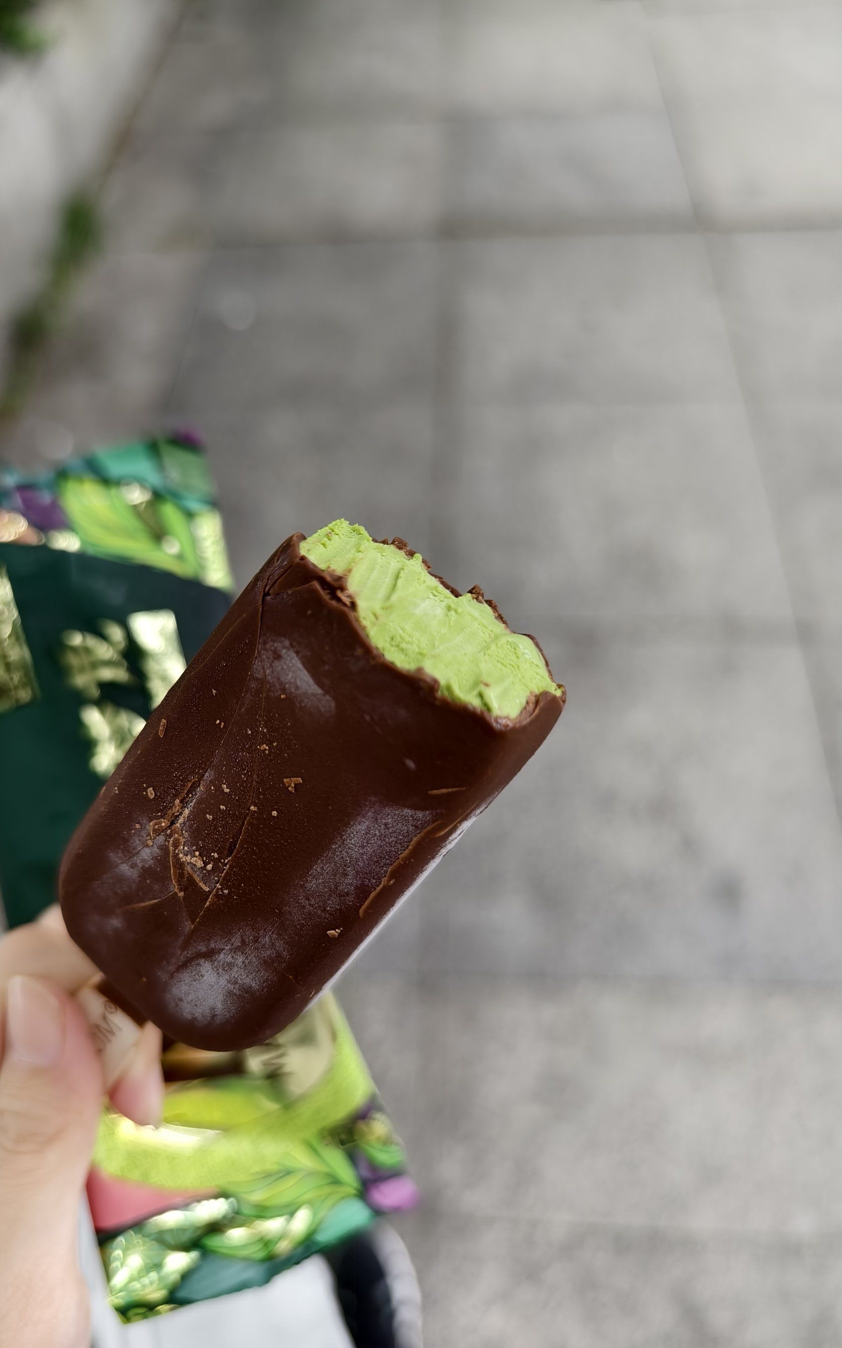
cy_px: 687
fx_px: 918
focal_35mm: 25
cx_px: 356
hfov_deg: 49.1
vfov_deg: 72.5
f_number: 1.75
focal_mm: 8.67
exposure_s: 1/270
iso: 50
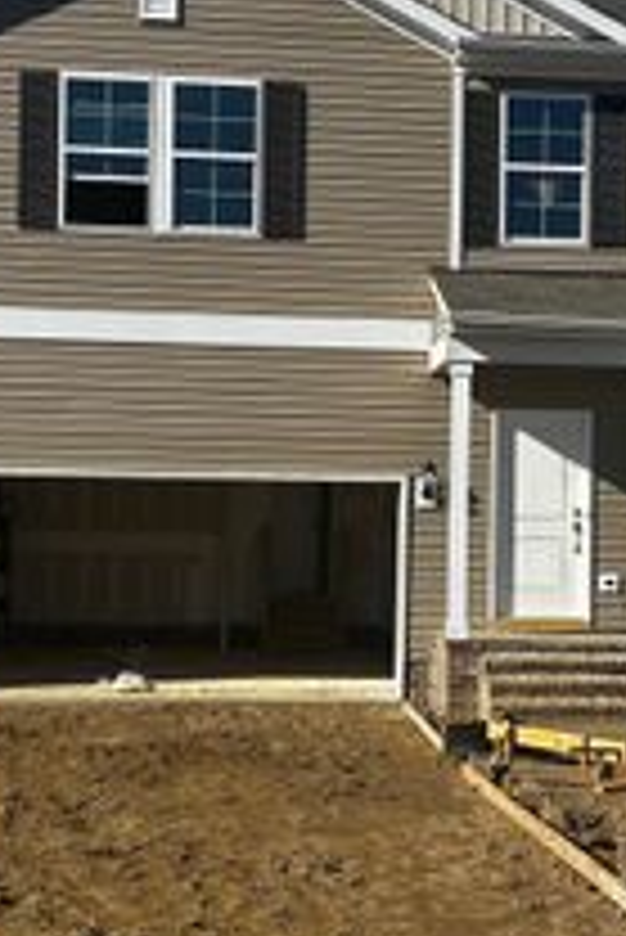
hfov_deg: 20.9
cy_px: 475
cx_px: 410
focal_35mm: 65
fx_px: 1692
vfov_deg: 30.9
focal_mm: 5.7
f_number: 1.5
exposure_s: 1/4630
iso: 50
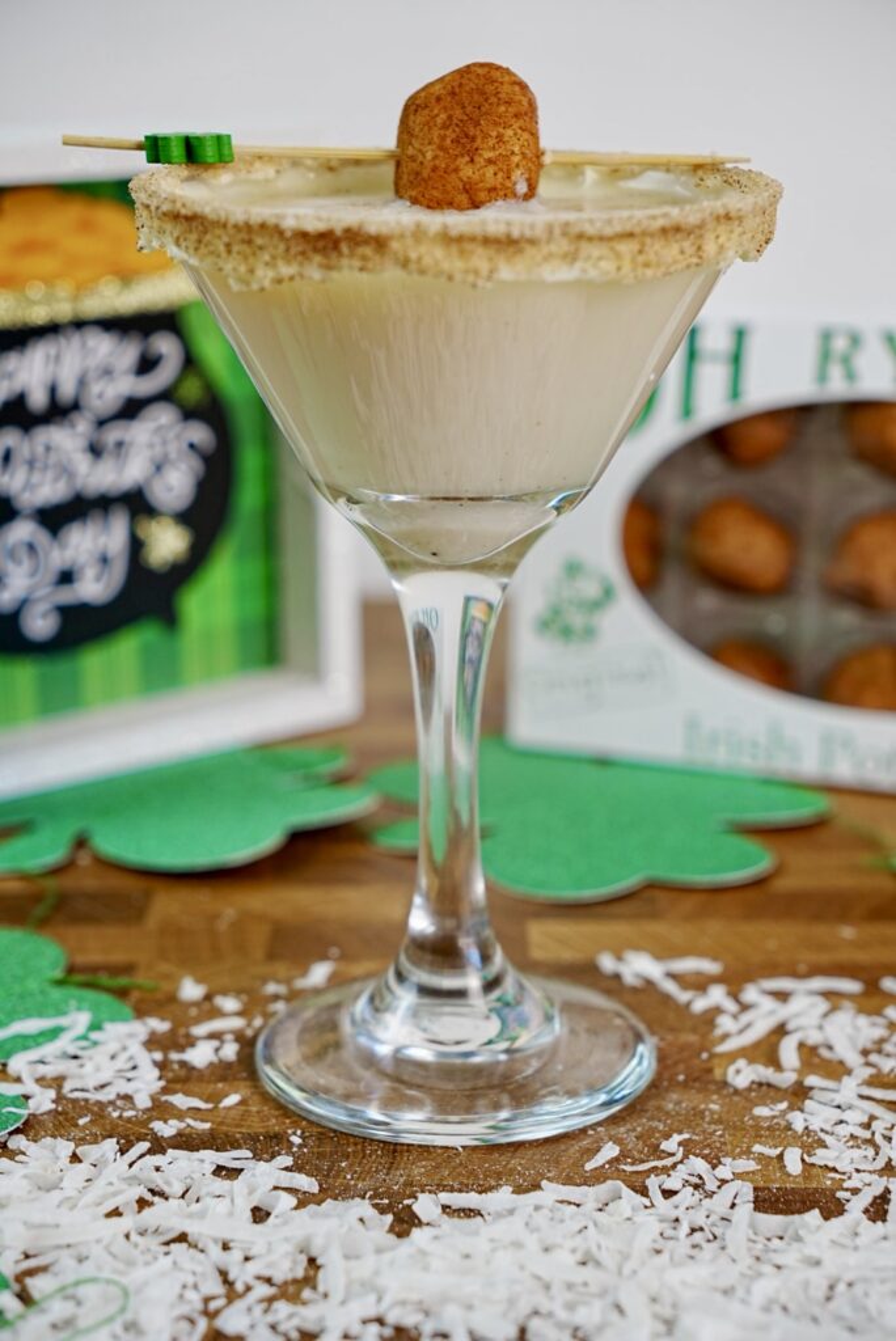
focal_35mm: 75
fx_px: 2796
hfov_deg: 18.2
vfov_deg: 27.0
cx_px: 448
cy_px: 670
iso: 200
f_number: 4
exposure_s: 1/60
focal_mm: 50
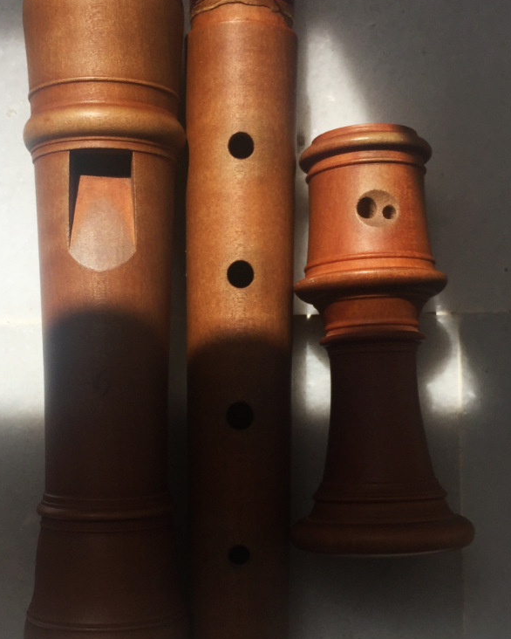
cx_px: 209
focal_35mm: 50
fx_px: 945
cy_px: 391
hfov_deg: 30.2
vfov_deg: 37.2
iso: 32
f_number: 2.2
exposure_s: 1/1647
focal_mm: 4.2
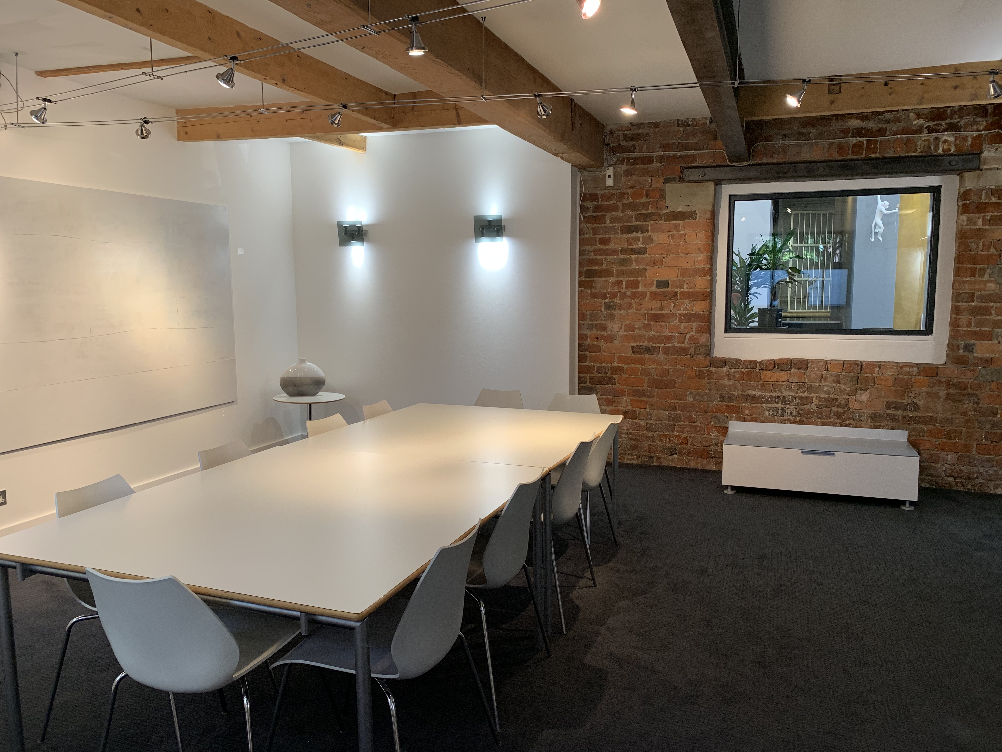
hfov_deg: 67.3
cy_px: 376
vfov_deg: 53.1
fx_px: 753
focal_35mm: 26
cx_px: 501
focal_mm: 4.25
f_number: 1.8
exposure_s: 1/50
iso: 80
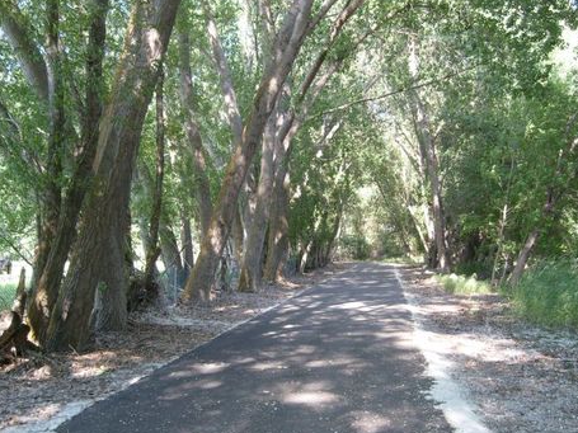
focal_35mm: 41
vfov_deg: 35.1
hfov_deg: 45.8
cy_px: 248
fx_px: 684
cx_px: 295
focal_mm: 5.8
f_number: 2.8
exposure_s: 1/60
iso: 80
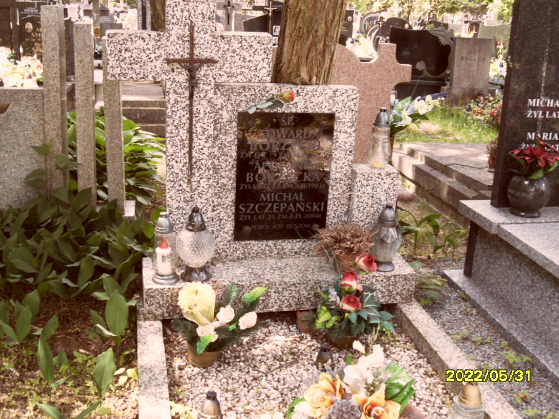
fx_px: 646
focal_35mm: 40
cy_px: 210
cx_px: 280
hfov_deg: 46.8
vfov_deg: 36.0
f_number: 3.6
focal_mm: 6.5
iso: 100
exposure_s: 1/90
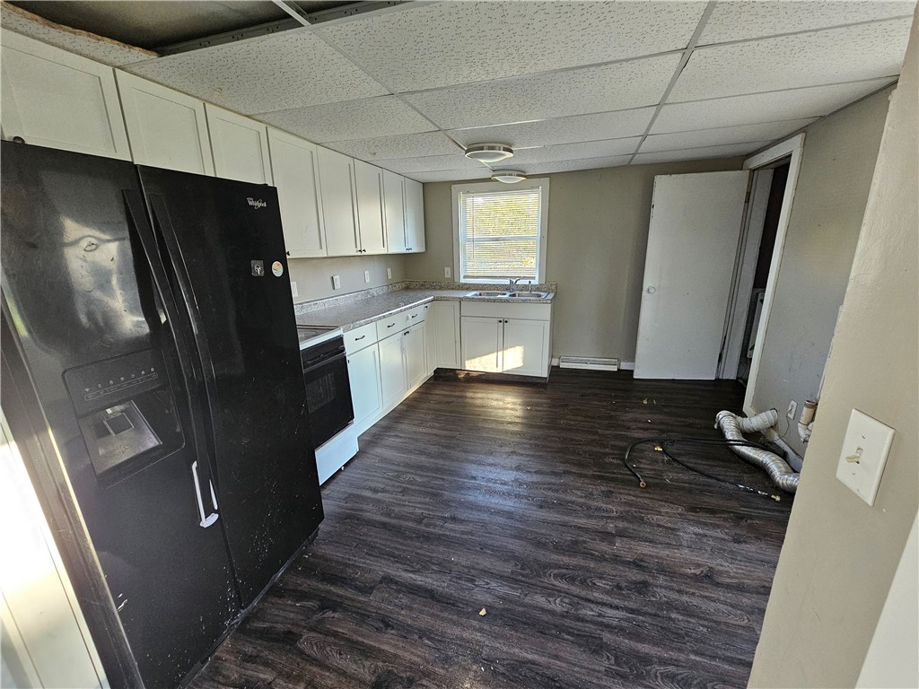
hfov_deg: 106.2
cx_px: 460
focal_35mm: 13
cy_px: 344
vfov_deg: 89.9
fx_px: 345
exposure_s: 1/77.4
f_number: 2.2
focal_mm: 2.2
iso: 320
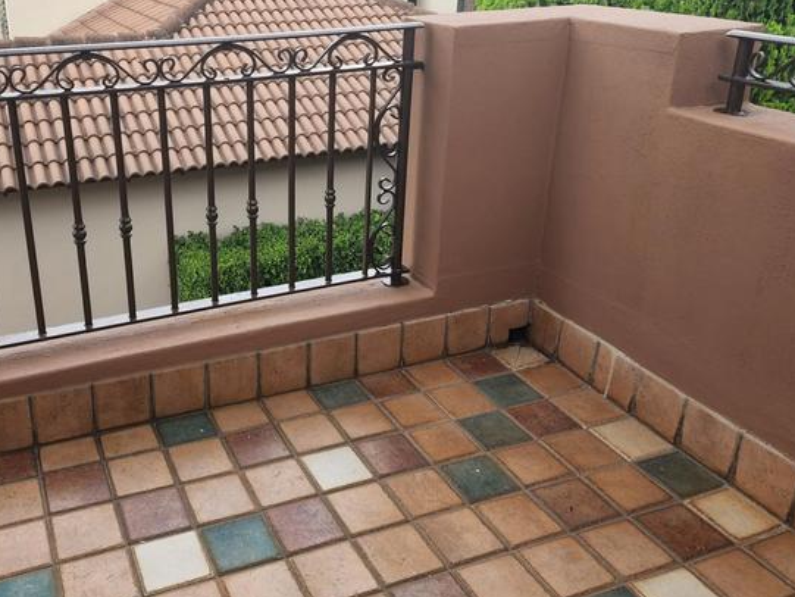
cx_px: 250
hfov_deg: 52.7
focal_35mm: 34
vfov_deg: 41.5
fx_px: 781
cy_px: 224
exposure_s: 1/180
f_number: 1.8
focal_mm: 6.4
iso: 40
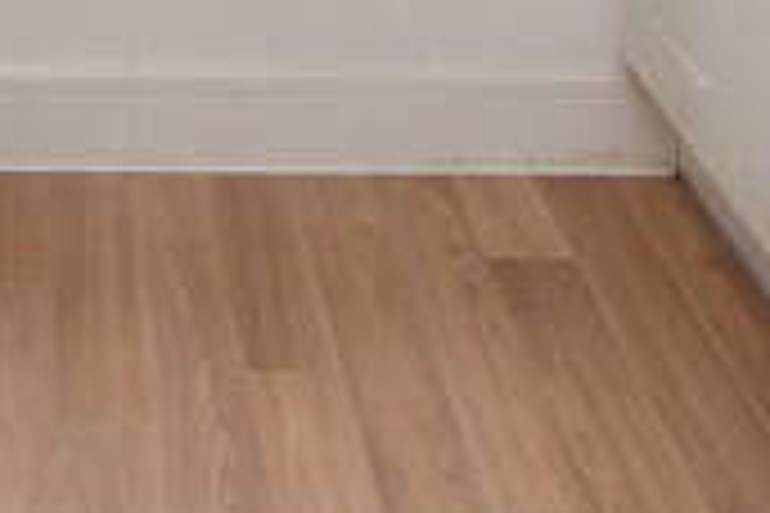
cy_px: -803
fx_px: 1925
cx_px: -23
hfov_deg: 21.7
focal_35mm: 90
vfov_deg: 11.7
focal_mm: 10
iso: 280
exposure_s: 1/200
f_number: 5
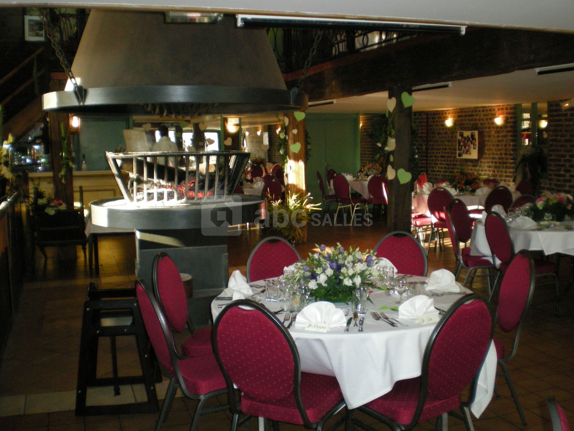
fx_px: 630
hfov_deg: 49.0
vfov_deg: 37.7
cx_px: 287
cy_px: 216
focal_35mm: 38
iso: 229
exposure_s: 1/60
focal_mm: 6.3
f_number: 3.1
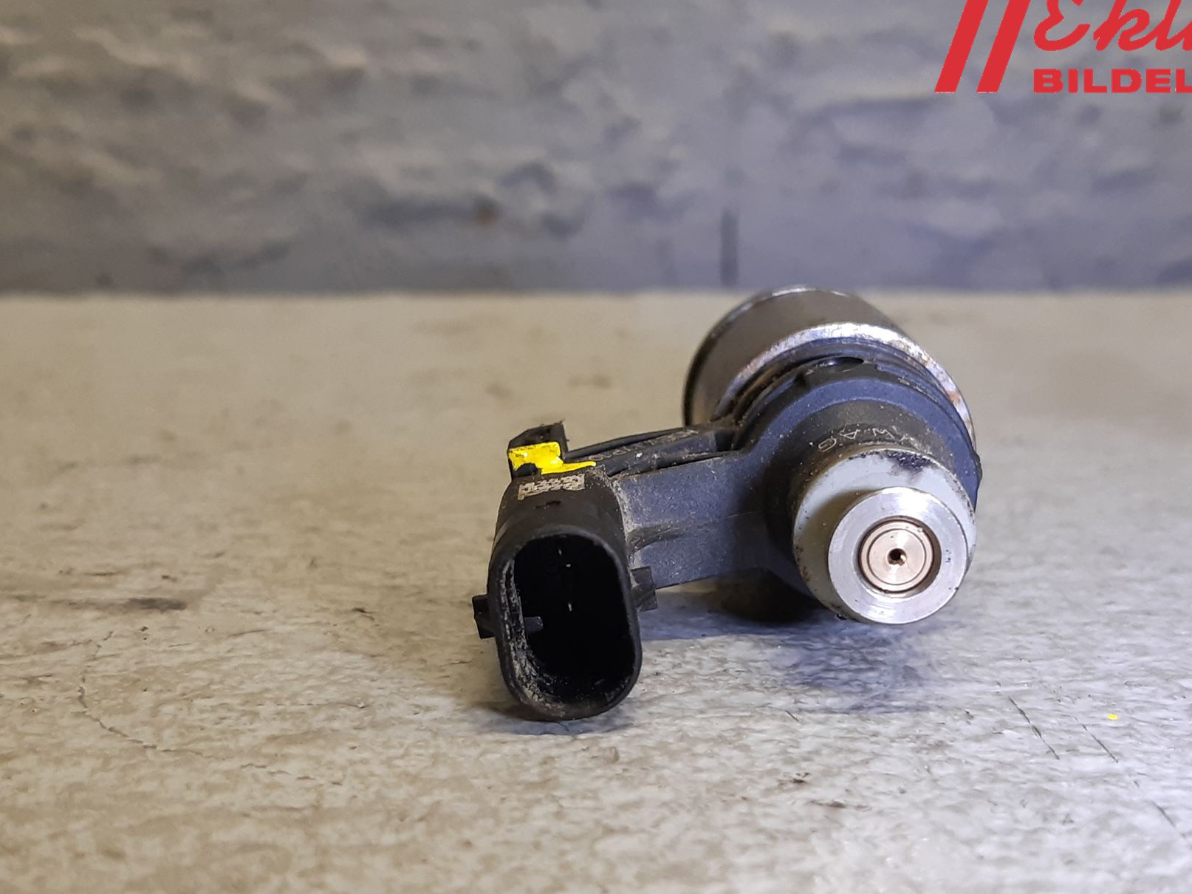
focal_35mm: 33
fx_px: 1136
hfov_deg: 55.3
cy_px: 535
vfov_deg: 42.7
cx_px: 631
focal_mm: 3.93
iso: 125
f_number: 1.7
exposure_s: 1/50
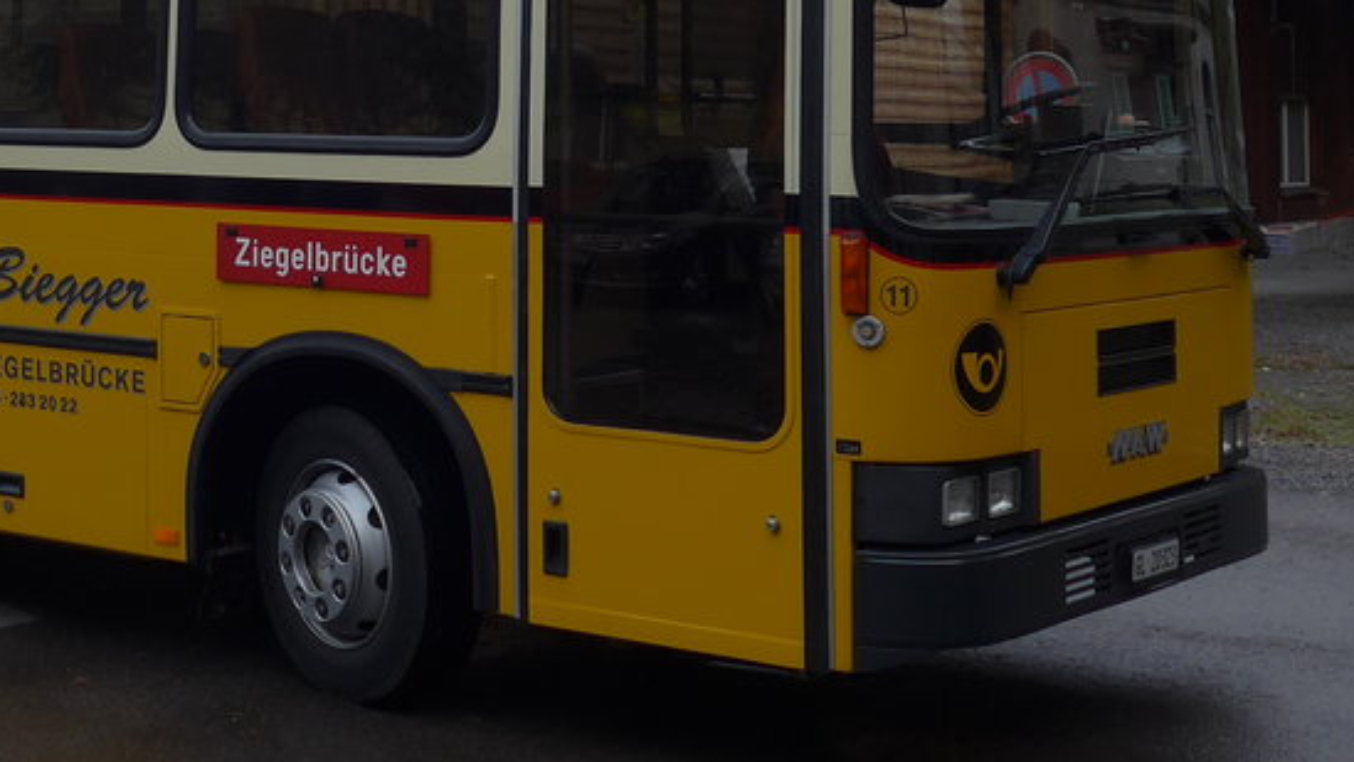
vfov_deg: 16.8
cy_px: -136
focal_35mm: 69
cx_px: 244
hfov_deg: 29.8
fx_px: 2478
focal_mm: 6
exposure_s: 1/100
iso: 80
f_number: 2.8
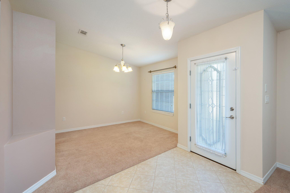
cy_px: 96
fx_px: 133
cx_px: 145
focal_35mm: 16
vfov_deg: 72.0
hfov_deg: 95.0
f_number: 8
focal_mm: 16.5
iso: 400
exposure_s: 1/25
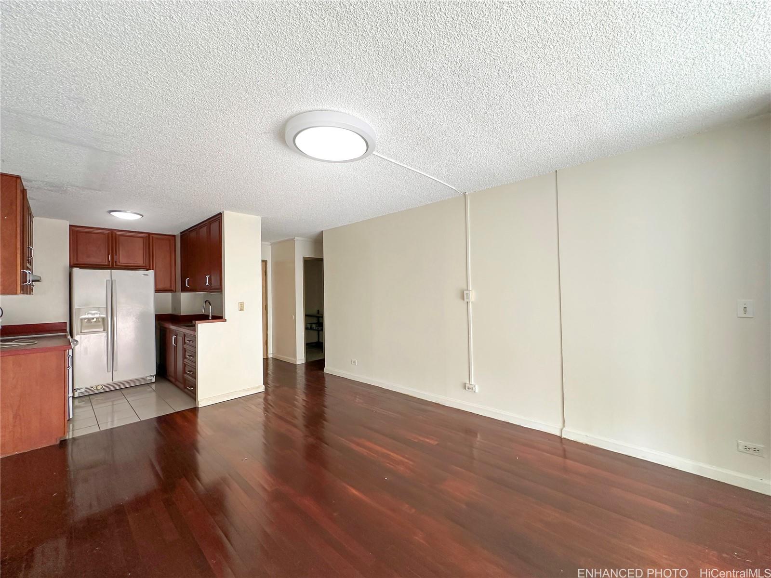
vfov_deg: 85.7
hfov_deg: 102.1
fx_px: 312
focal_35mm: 14
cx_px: 386
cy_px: 289
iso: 160
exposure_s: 1/99
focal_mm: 2.22
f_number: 2.2
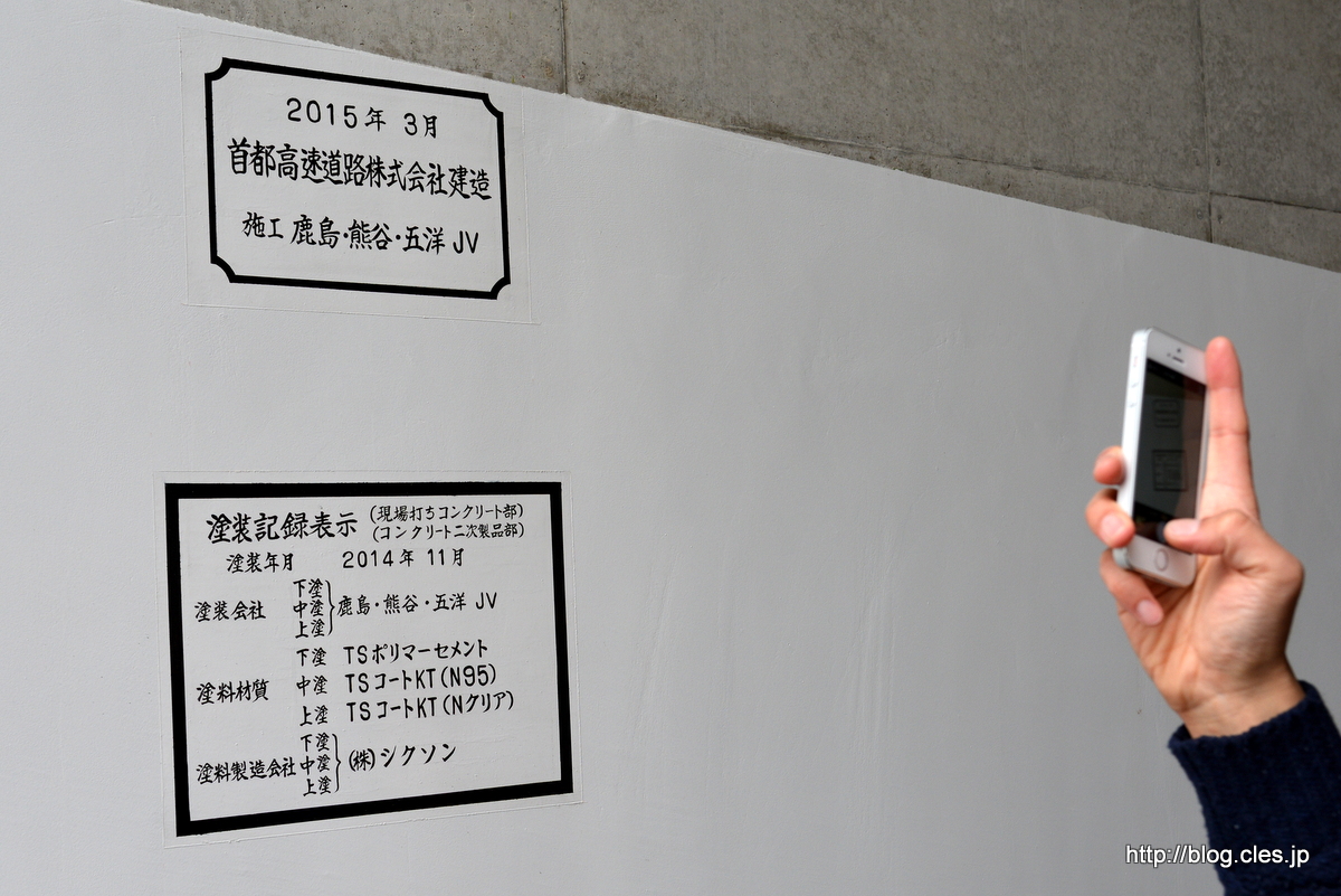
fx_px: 1304
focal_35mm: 35
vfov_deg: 37.9
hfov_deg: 54.4
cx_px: 670
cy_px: 448
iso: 200
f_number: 8
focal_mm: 35
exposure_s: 1/80
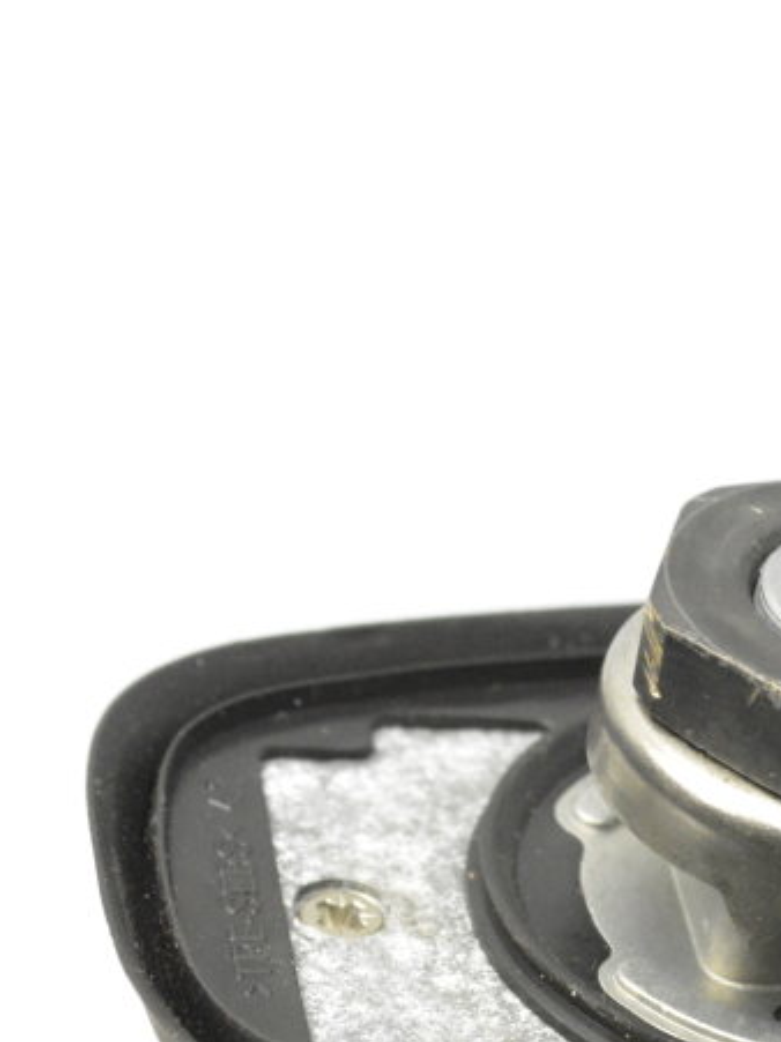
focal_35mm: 180
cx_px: 936
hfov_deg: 8.2
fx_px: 5420
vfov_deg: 11.0
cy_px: 725
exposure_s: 1/320
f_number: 9
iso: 6400
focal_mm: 55
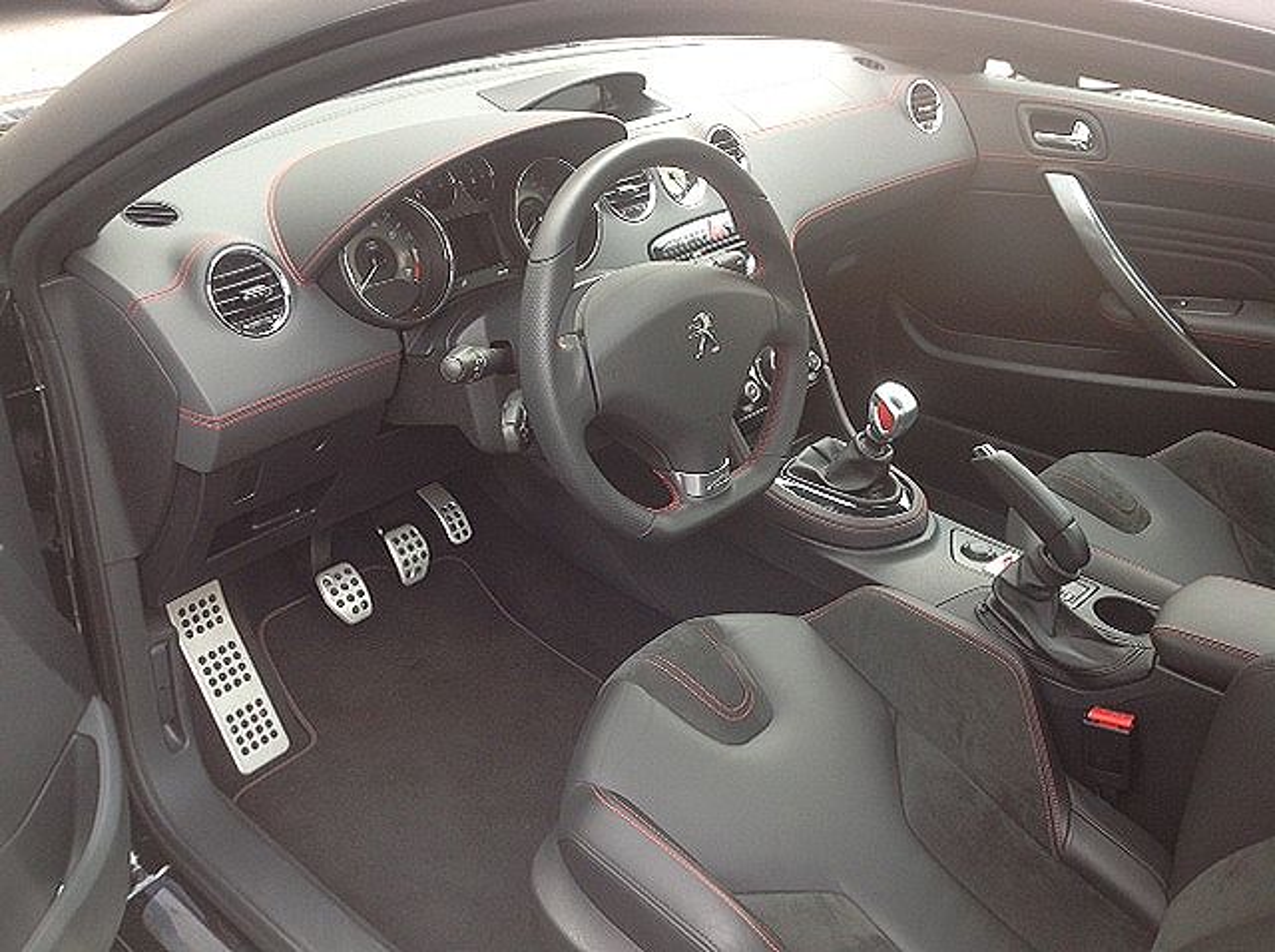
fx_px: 1287
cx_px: 638
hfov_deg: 52.7
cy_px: 476
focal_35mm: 35
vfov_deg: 40.6
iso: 50
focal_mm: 4.28
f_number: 2.4
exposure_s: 1/60
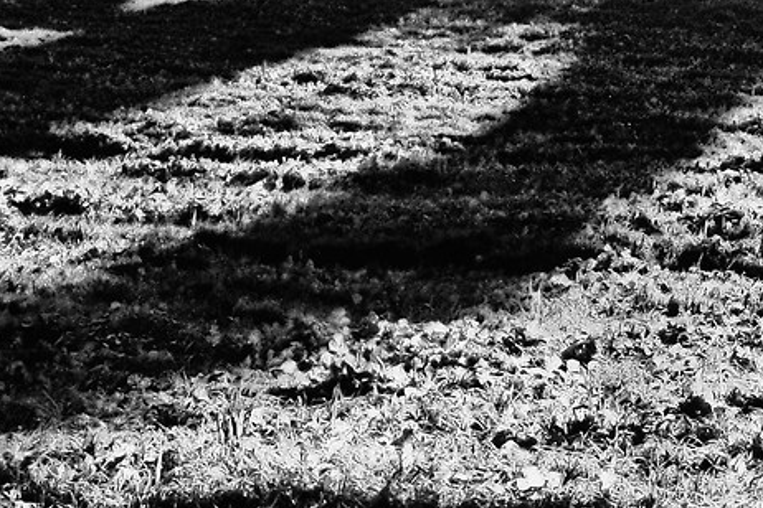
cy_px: 676
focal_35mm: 182
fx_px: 3857
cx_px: 1022
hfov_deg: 11.0
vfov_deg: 7.5
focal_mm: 35
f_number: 13
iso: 100
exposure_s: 1/320
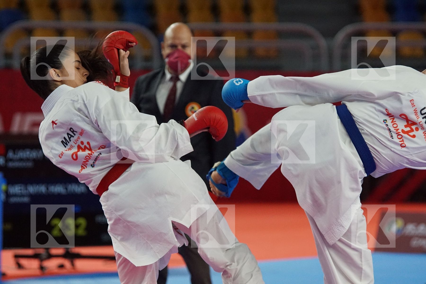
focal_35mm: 225
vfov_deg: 6.1
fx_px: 2662
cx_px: 213
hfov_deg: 9.1
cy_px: 142
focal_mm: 150
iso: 3200
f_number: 3.2
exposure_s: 1/2000
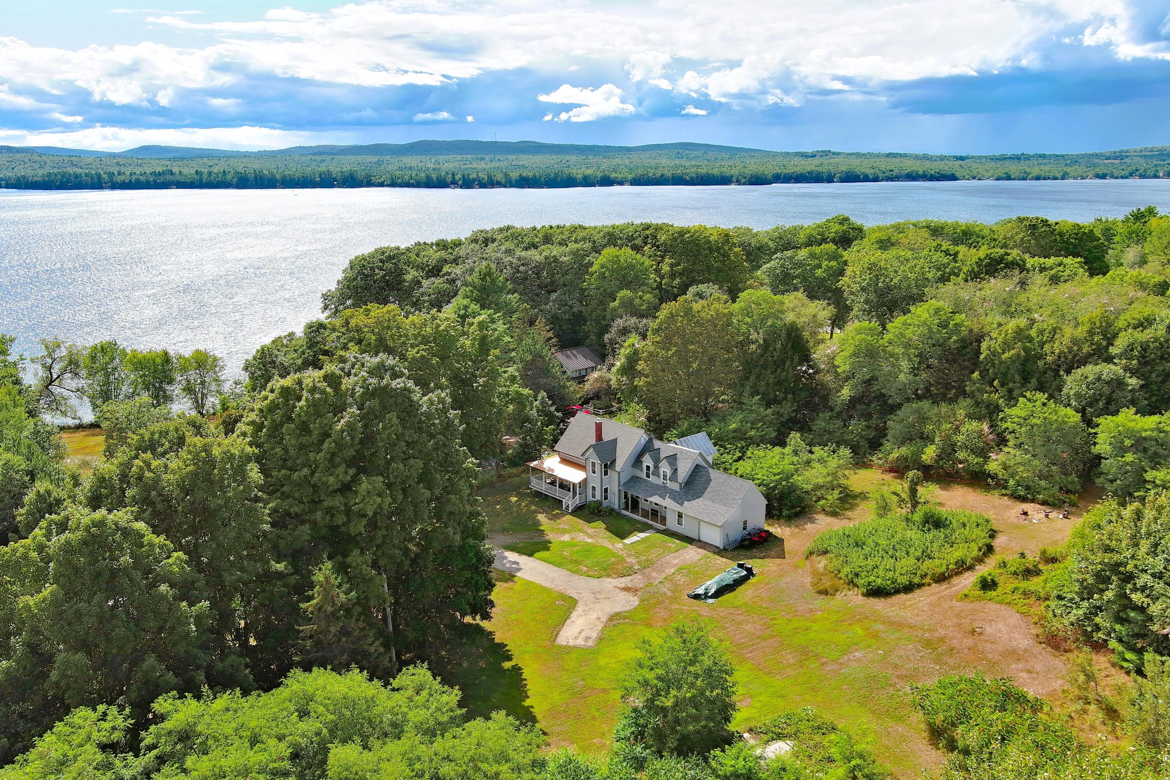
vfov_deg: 45.0
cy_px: 390
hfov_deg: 63.7
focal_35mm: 29
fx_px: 942
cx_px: 585
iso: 100
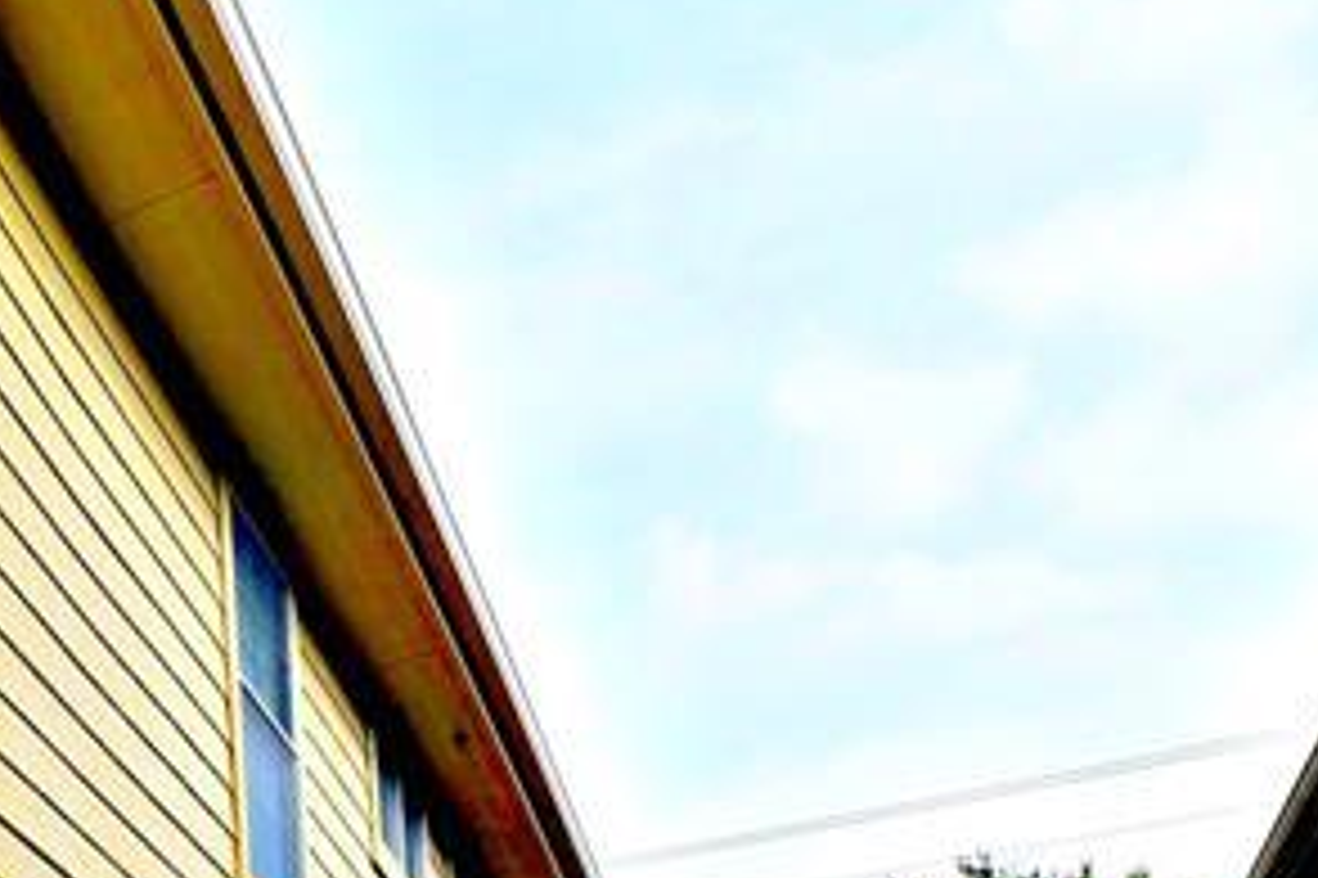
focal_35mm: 49
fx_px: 1793
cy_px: 1475
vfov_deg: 21.0
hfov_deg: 28.3
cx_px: -612
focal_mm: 14
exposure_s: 1/320
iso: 200
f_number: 9
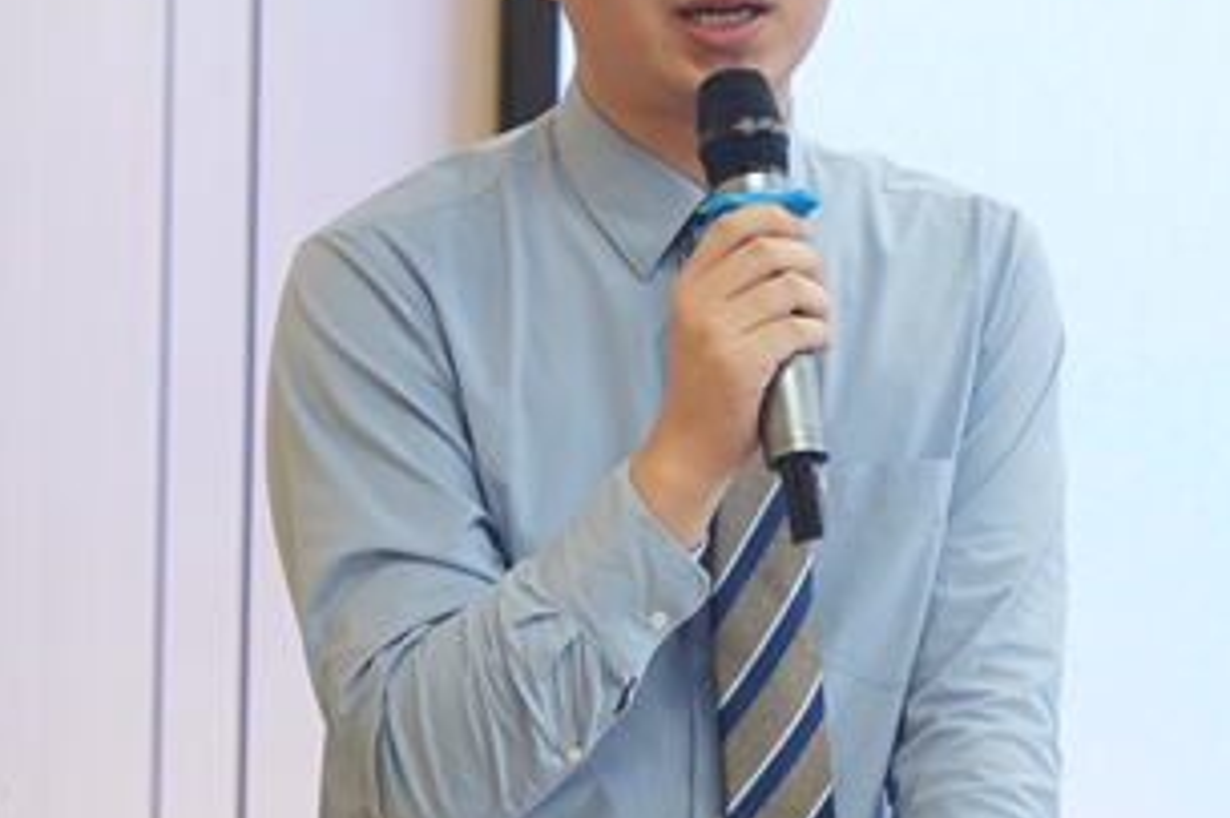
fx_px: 4302
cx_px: 823
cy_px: 365
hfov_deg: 16.2
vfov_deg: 10.9
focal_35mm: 126
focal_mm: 48
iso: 250
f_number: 4
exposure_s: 1/50
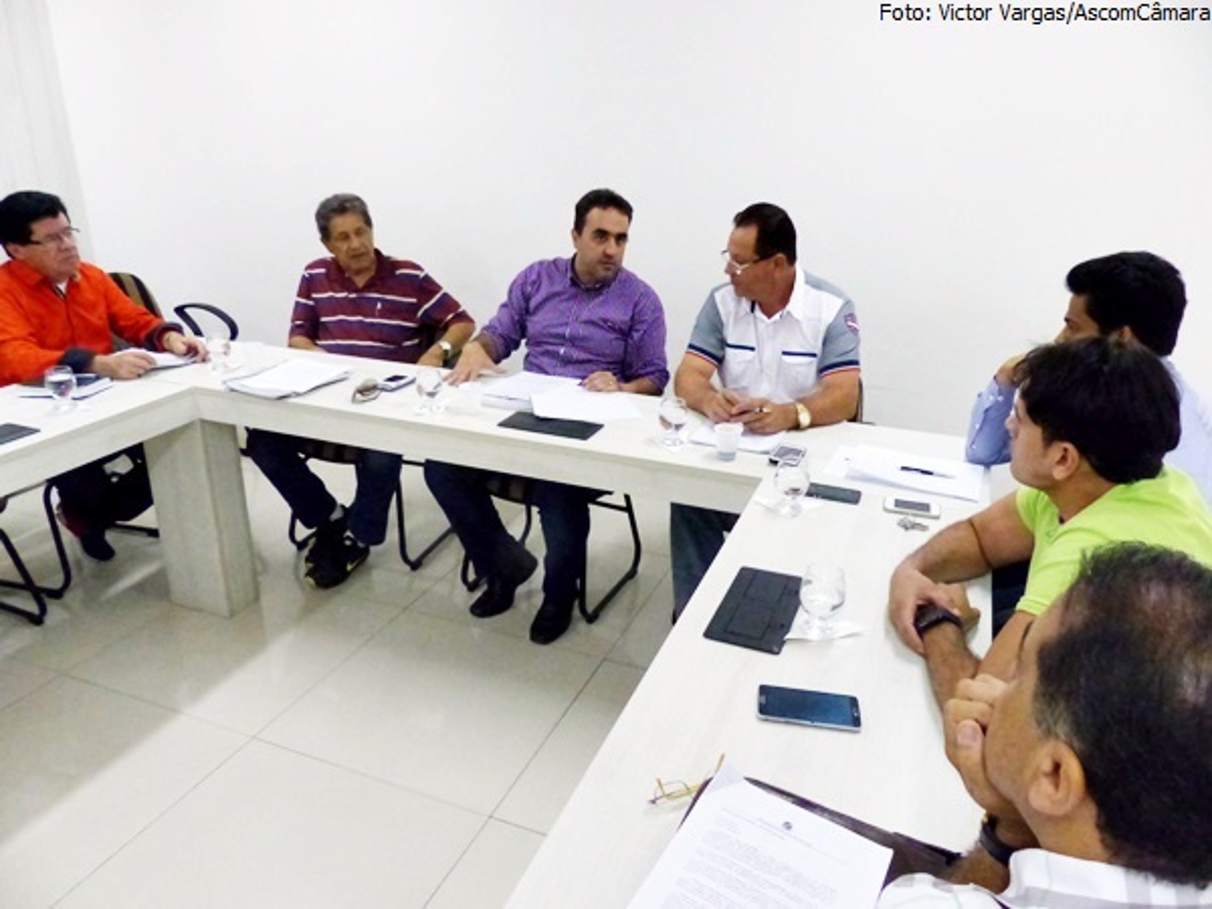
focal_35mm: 25
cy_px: 454
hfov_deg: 69.4
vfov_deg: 54.9
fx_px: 875
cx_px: 606
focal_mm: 4.5
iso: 1000
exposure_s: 1/250
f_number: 2.8
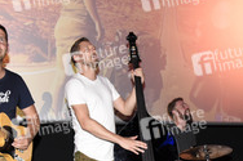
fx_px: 486
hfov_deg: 27.6
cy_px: 157
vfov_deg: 18.4
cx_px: 191
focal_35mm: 72
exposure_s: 1/100
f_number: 6.3
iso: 2500
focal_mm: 30
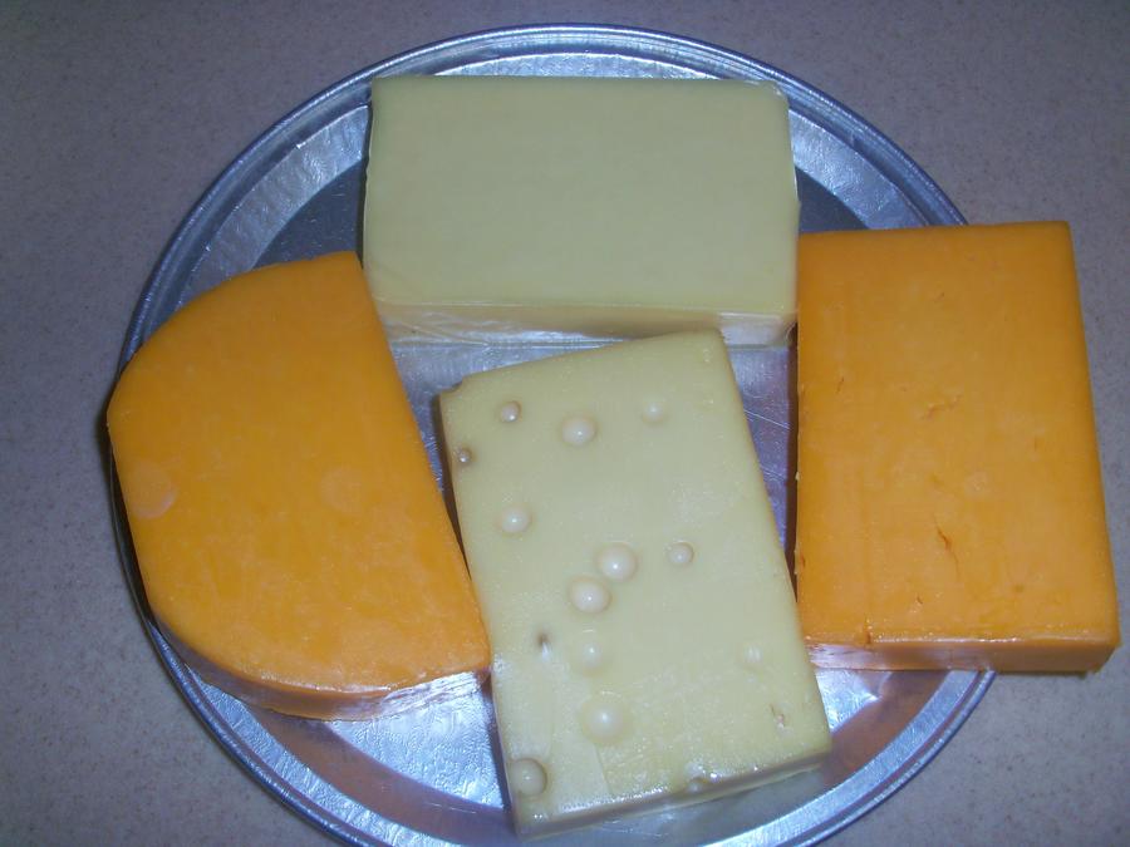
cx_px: 565
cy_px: 424
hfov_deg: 52.6
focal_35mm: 35
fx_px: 1143
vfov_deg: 40.7
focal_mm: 6.3
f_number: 3
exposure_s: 1/30
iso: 100
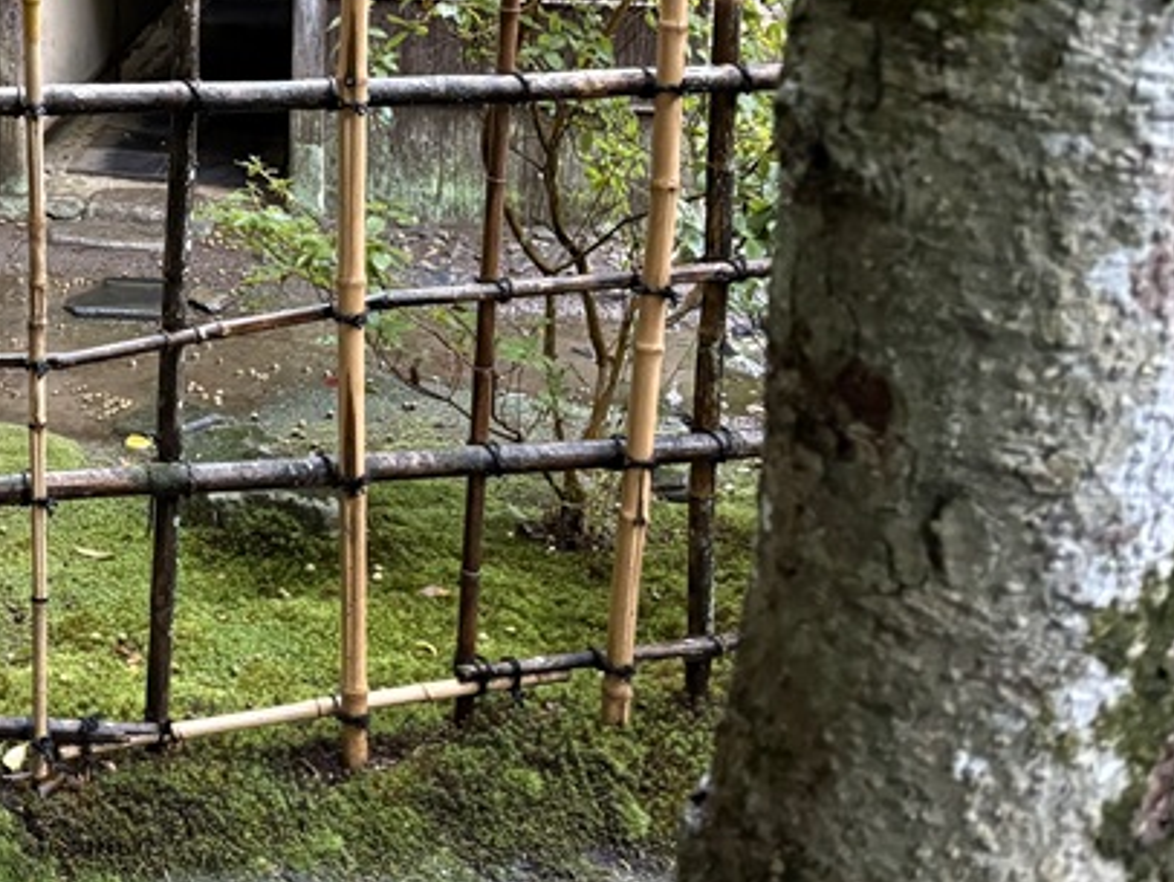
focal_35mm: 64
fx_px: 2172
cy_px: -113
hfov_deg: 27.1
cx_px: -191
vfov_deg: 21.6
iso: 500
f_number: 1.6
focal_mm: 5.96
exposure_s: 1/60
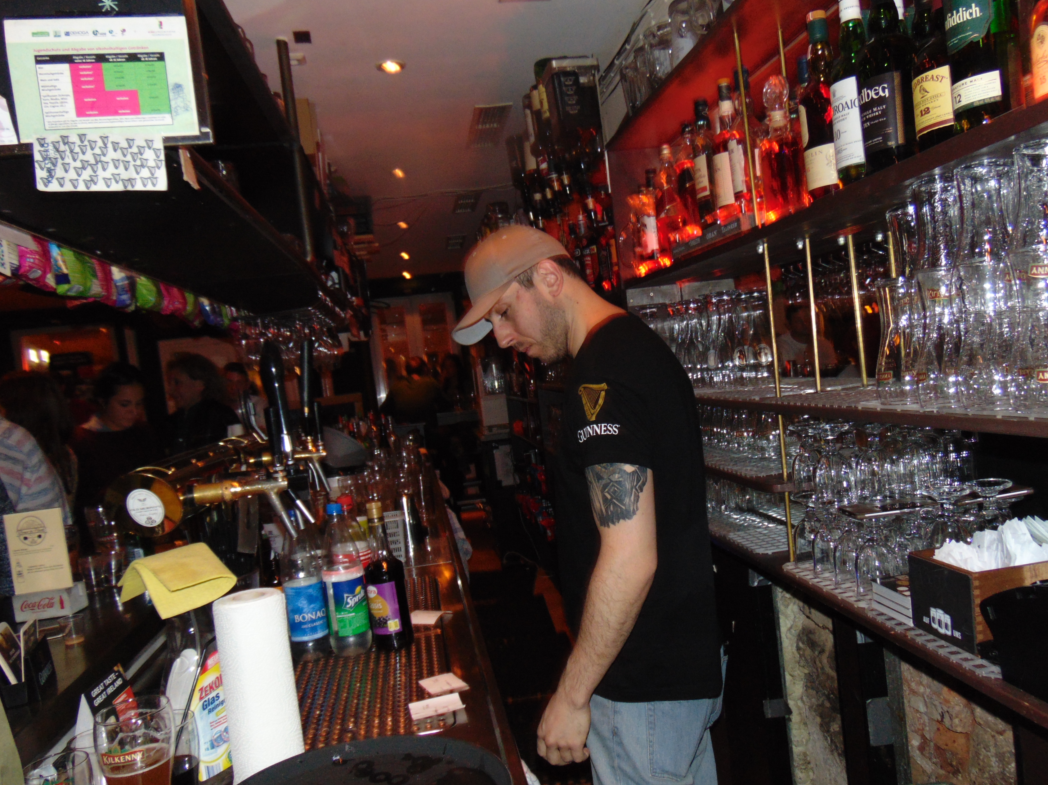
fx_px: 817
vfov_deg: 51.3
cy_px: 417
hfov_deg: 65.3
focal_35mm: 27
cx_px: 544
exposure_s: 1/8
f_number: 3
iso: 200
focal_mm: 4.5
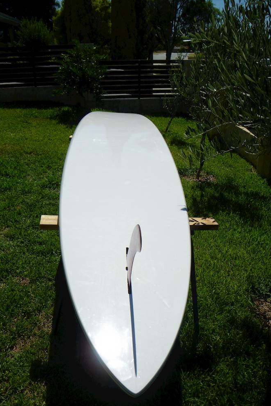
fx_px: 339
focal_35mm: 30
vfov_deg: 61.9
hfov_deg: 43.6
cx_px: 128
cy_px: 205
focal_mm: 5
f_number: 4.2
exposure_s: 1/1000
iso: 50
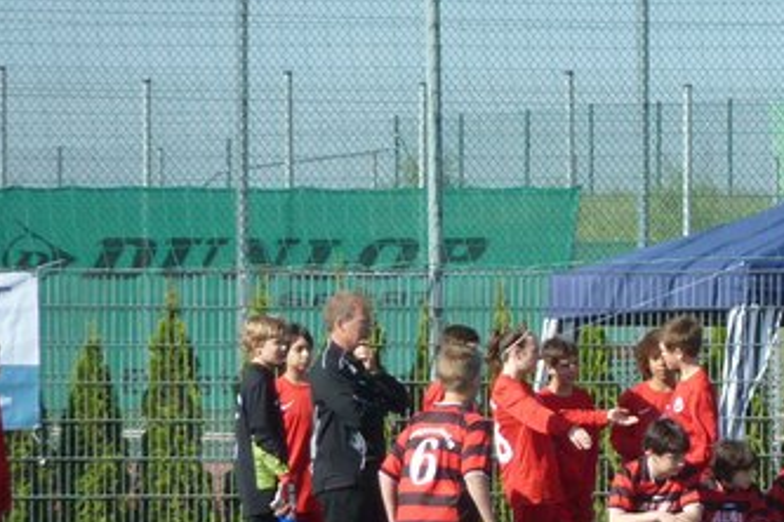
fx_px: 14285
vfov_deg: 2.1
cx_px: 800
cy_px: 450
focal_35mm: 656
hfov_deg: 3.1
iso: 160
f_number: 4.9
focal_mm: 49.2
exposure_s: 1/500
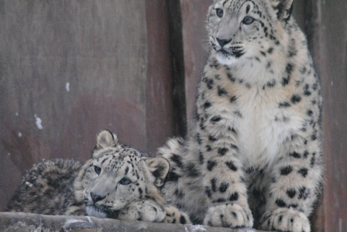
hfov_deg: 3.5
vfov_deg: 2.3
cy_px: 114
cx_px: 195
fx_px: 5664
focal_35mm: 587
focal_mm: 300
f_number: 5.6
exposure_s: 1/100
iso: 1600
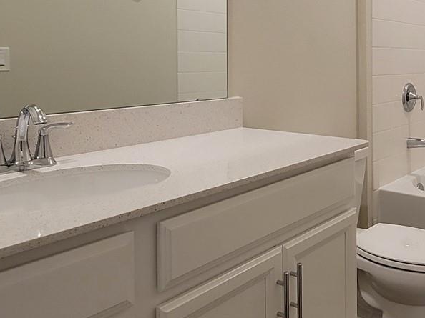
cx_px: 326
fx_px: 430
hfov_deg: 50.2
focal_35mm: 35
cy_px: 50
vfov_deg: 38.7
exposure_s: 1/59.2
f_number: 2.2
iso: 200
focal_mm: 2.2
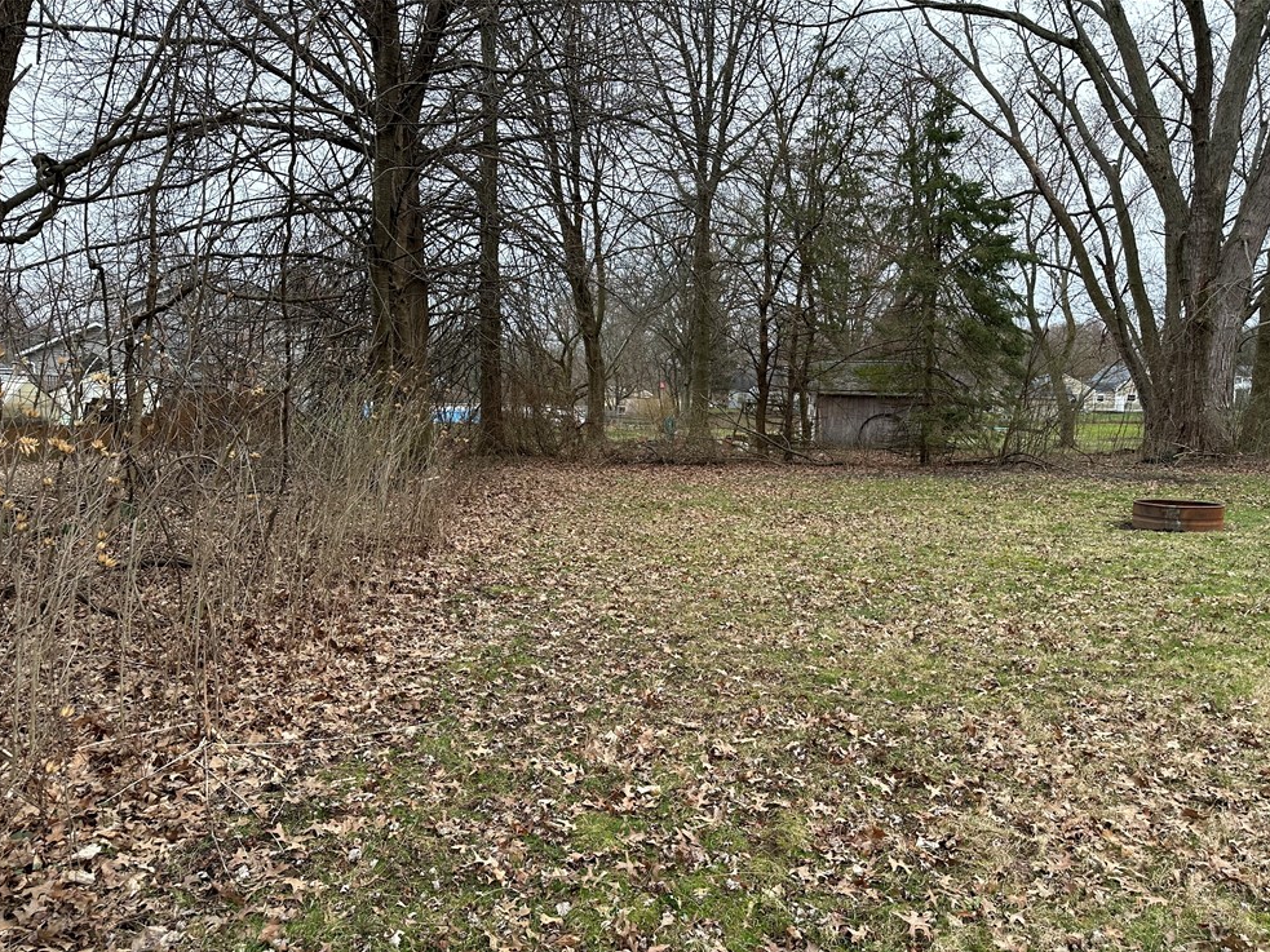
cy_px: 495
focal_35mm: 25
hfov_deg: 69.4
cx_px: 637
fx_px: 917
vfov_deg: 54.9
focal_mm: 6.86
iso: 125
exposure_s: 1/121
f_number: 1.78
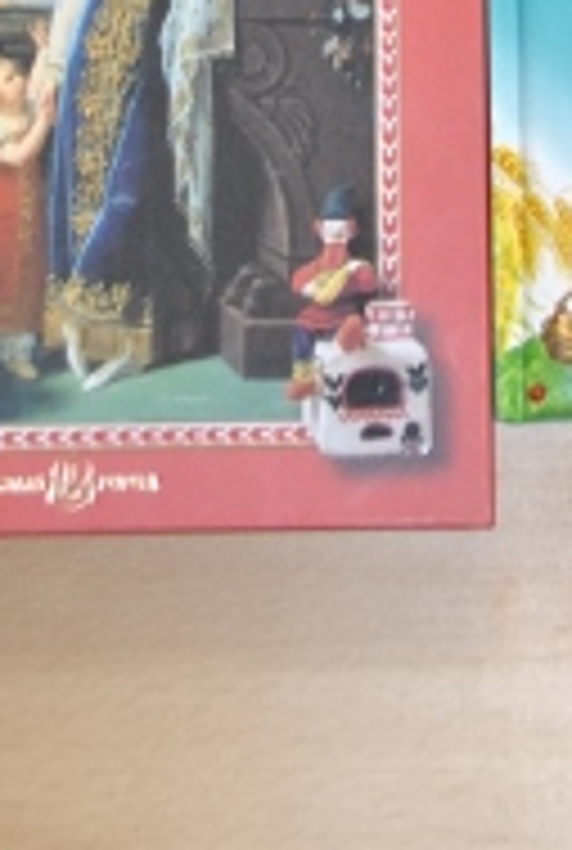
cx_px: 464
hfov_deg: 9.1
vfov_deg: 12.7
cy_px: -504
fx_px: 3603
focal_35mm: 152
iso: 800
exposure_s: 1/100
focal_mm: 30
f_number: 4.2
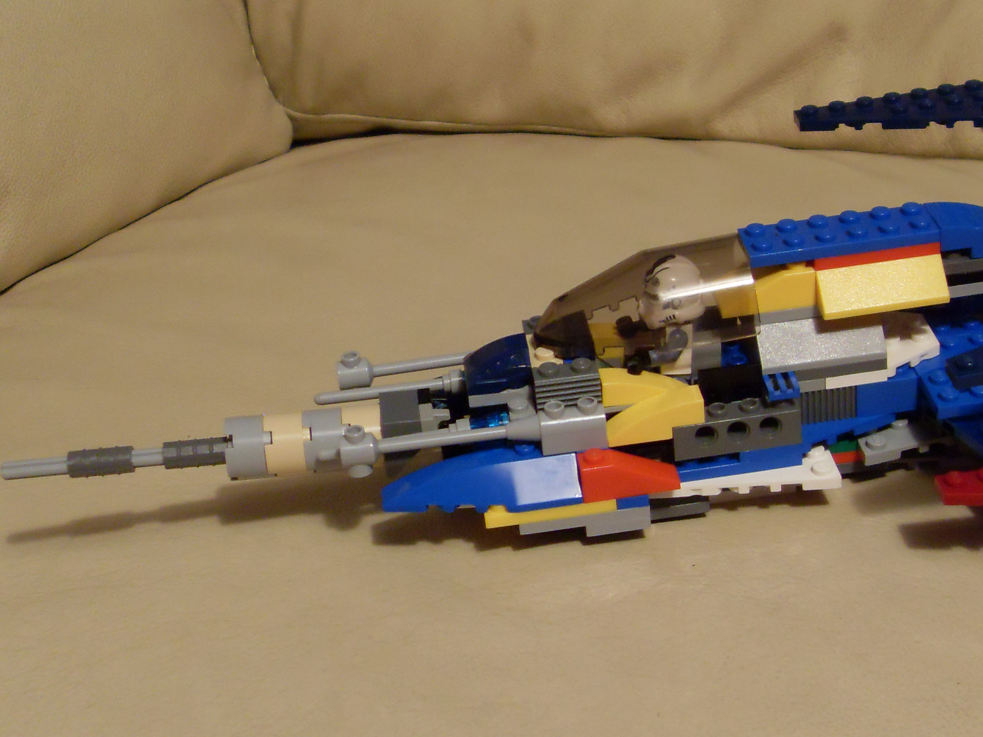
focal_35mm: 65
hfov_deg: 29.4
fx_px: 1846
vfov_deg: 22.6
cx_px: 721
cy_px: 360
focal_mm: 6.3
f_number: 2.8
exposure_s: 1/15
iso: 200
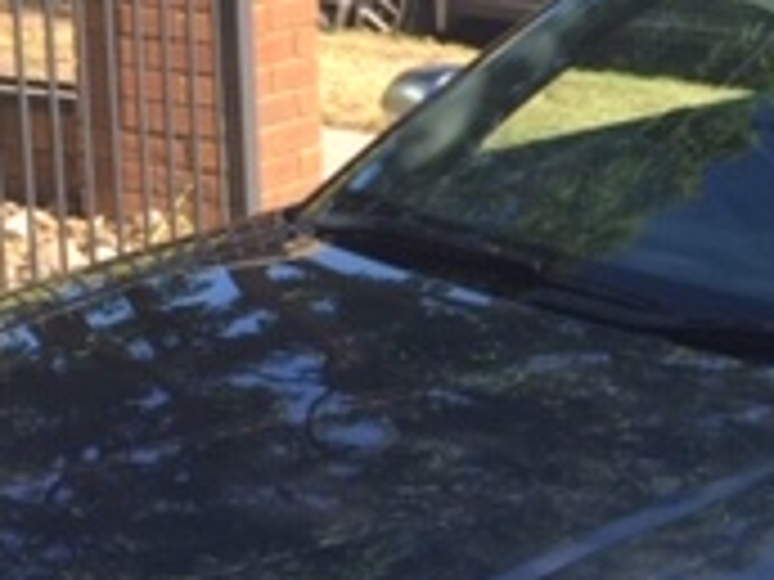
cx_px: 824
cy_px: 432
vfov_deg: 13.7
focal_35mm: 108
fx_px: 2415
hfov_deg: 17.7
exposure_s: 1/542
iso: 32
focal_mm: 4.15
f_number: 2.2
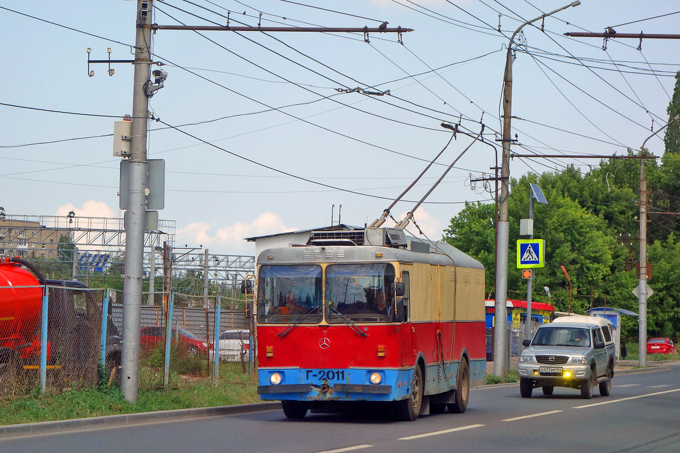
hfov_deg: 20.4
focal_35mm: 100
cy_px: 226
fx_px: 1889
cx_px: 340
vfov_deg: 13.7
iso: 125
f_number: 7.1
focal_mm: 37.1
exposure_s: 1/500
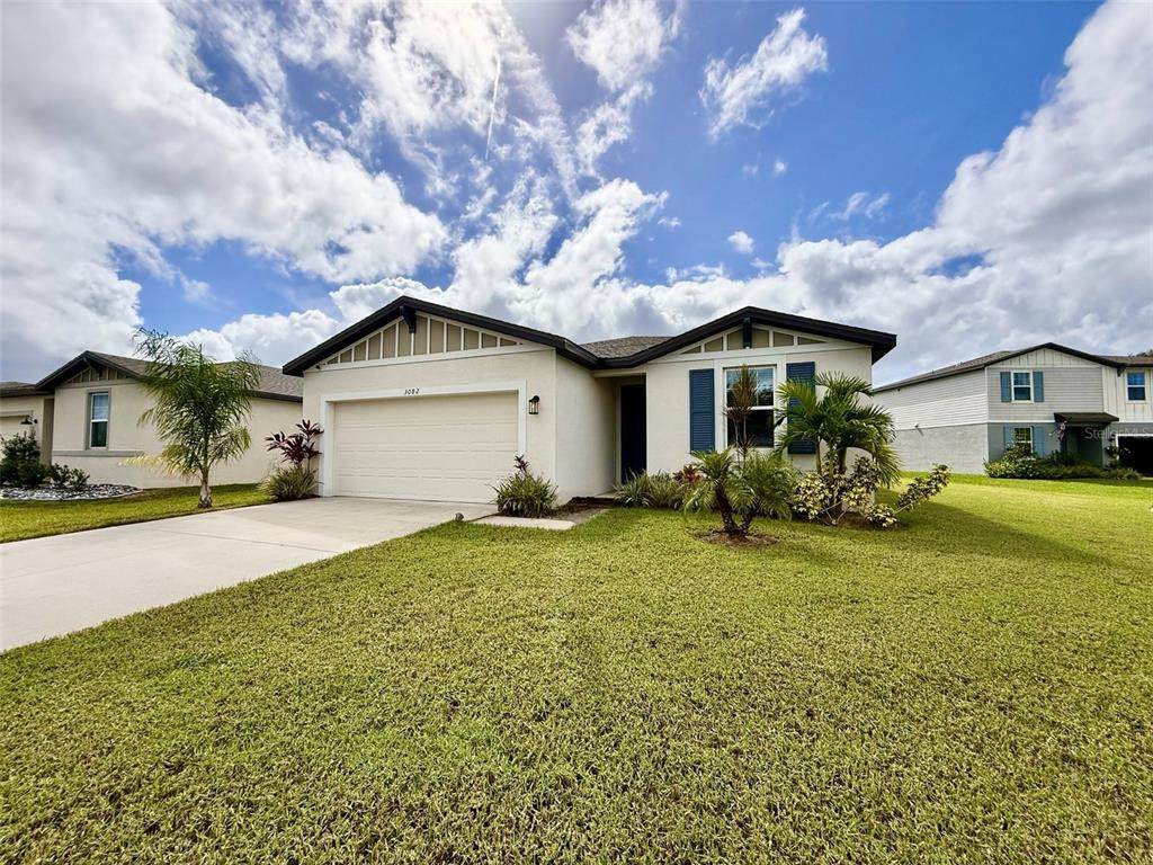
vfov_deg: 85.7
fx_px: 466
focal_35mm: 14
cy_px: 432
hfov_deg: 102.1
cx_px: 576
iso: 64
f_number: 2.2
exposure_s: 1/4149
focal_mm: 2.22
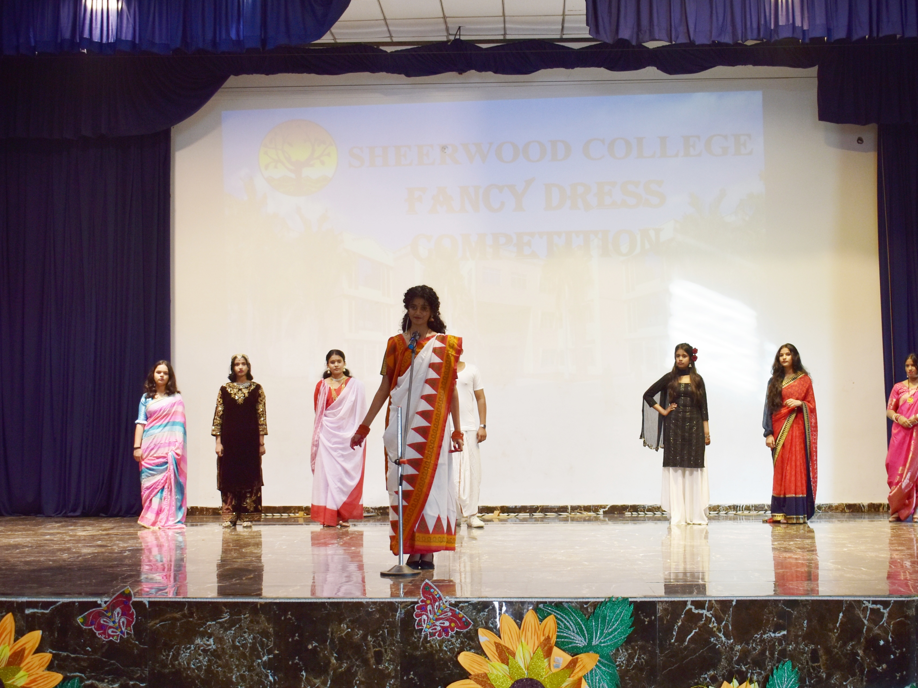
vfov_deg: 31.5
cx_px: 485
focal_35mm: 46
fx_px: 1220
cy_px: 401
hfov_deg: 41.2
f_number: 4
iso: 400
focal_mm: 24
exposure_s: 1/60
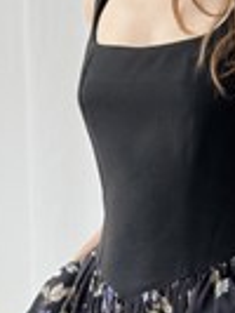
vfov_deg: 10.3
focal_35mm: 192
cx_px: 193
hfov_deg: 7.7
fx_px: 1735
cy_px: 248
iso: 64
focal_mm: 6.76
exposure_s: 1/345
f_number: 1.78
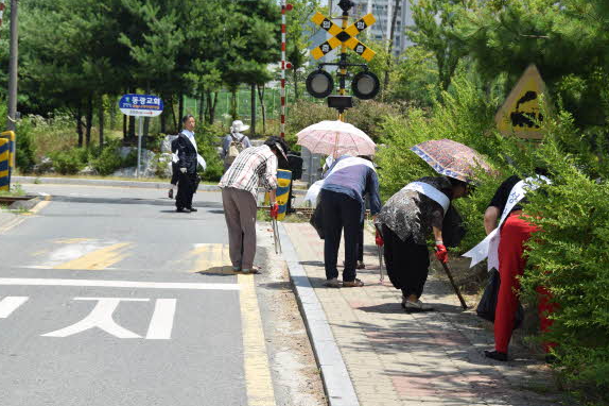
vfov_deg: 15.7
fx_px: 1471
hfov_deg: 23.4
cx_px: 325
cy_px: 206
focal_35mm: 87
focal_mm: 52
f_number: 9
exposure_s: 1/320
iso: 200
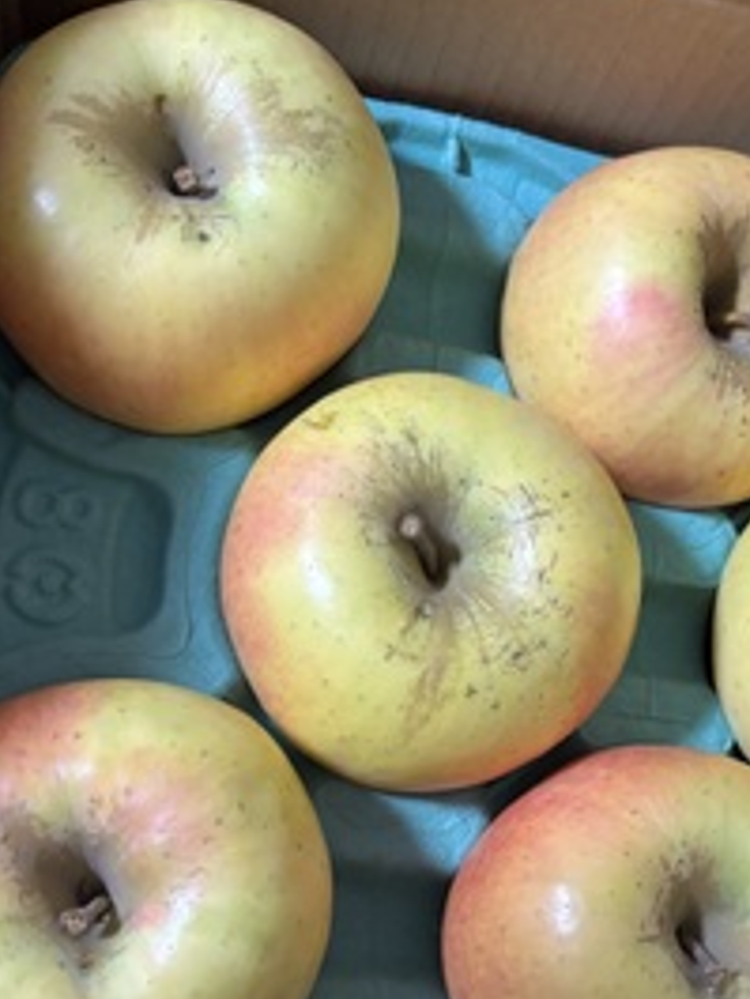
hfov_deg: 30.5
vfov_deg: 40.1
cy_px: 633
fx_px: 1357
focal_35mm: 47
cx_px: 537
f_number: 1.6
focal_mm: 5.96
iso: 500
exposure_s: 1/38
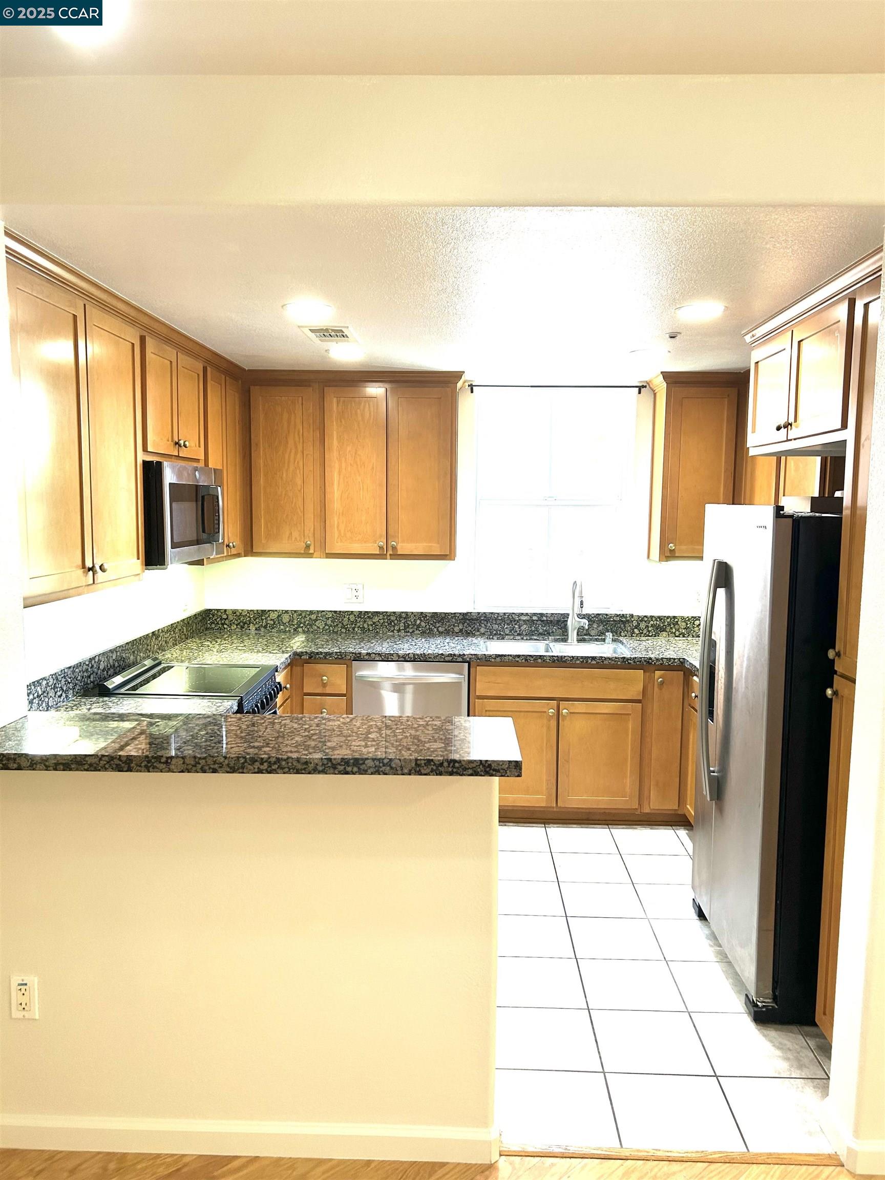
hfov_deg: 53.1
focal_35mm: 26
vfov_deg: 67.3
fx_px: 886
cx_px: 442
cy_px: 590
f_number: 1.5
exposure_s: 1/60
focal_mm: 5.7
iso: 80
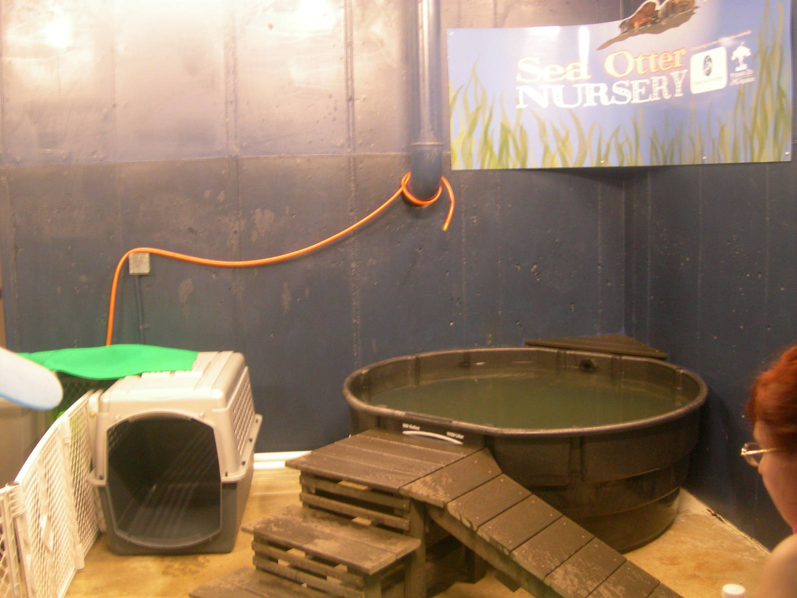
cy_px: 299
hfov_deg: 49.0
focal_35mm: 38
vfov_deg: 37.7
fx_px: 875
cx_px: 398
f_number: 2.8
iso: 200
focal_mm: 7.8
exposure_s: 1/3.7
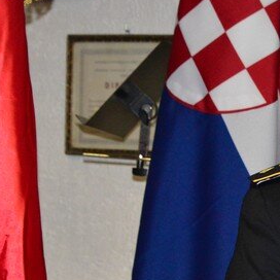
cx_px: 390
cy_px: 225
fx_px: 2526
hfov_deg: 6.3
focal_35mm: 276
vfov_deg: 6.3
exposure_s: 1/60
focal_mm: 105
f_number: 8
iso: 6400
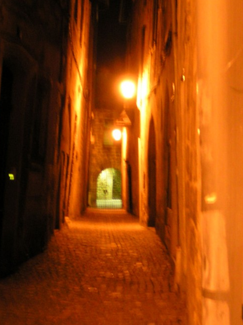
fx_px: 581
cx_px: 137
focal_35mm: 62
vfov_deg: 31.2
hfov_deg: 23.6
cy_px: 154
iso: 200
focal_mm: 5.8
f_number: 2.8
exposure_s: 1
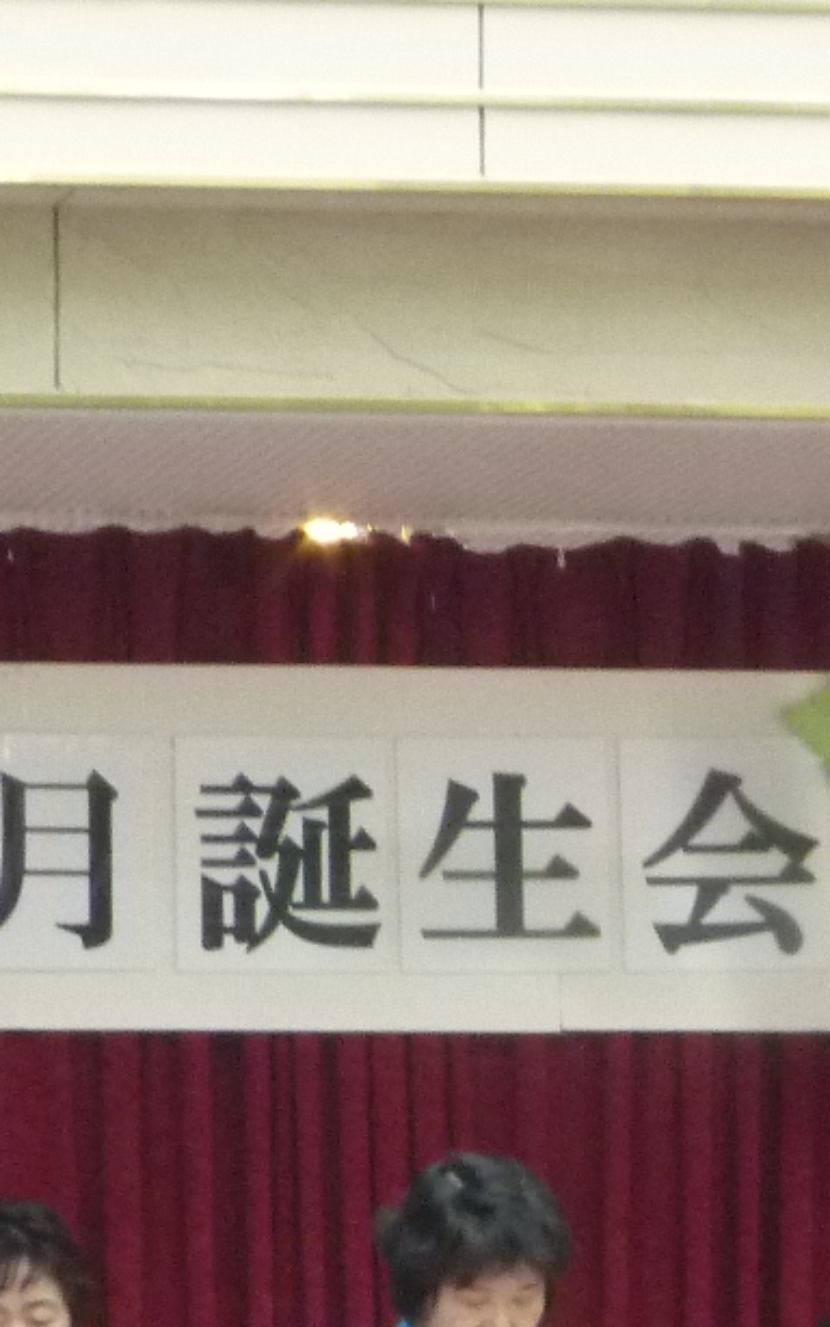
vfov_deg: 7.9
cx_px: 594
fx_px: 9586
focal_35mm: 265
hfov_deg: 5.0
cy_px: 1534
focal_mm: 13.3
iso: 400
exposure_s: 1/8
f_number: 5.3
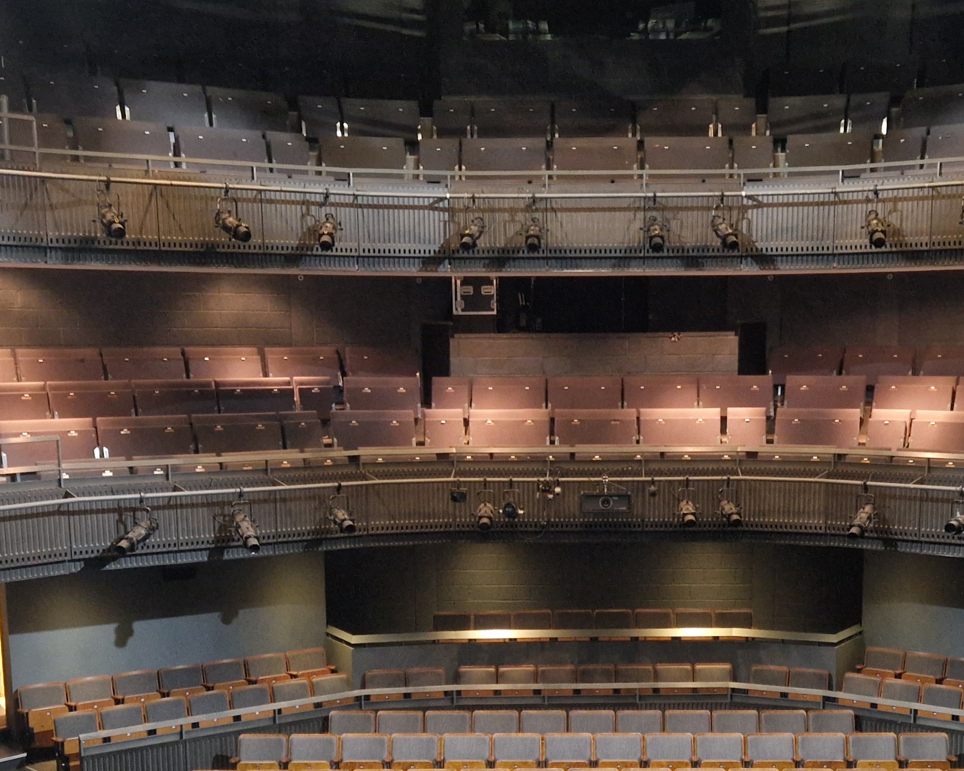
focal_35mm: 51
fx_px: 1455
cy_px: 595
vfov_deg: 29.1
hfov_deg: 36.6
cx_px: 564
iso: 1250
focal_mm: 5.4
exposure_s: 1/25
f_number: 1.8
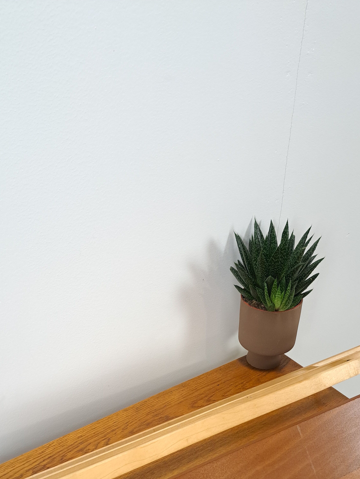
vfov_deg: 48.0
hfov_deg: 38.7
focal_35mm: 37
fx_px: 513
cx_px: 187
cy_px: 367
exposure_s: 1/50
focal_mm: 5.23
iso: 250
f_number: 1.8
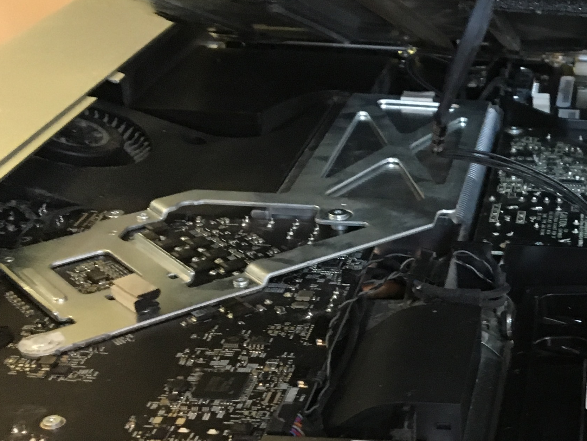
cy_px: 314
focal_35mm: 70
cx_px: 662
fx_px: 1187
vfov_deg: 20.9
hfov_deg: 25.5
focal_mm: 4.15
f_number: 2.2
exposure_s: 1/20
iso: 200
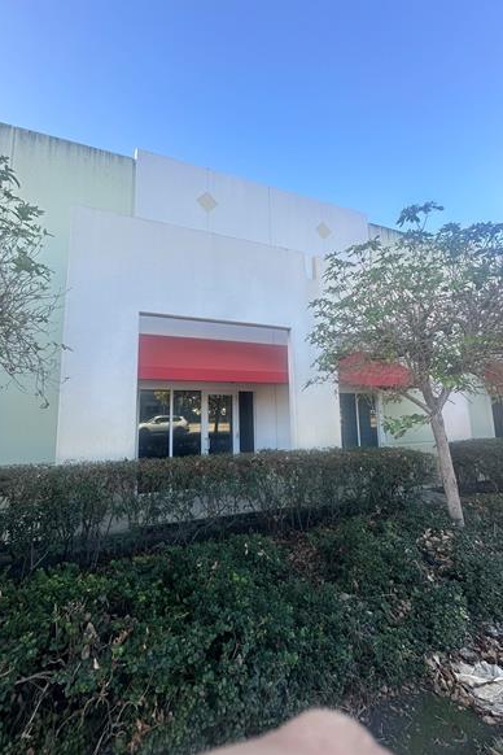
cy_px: 368
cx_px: 216
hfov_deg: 76.9
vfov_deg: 100.4
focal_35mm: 15
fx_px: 314
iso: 40
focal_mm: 2.22
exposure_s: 1/344
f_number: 2.2
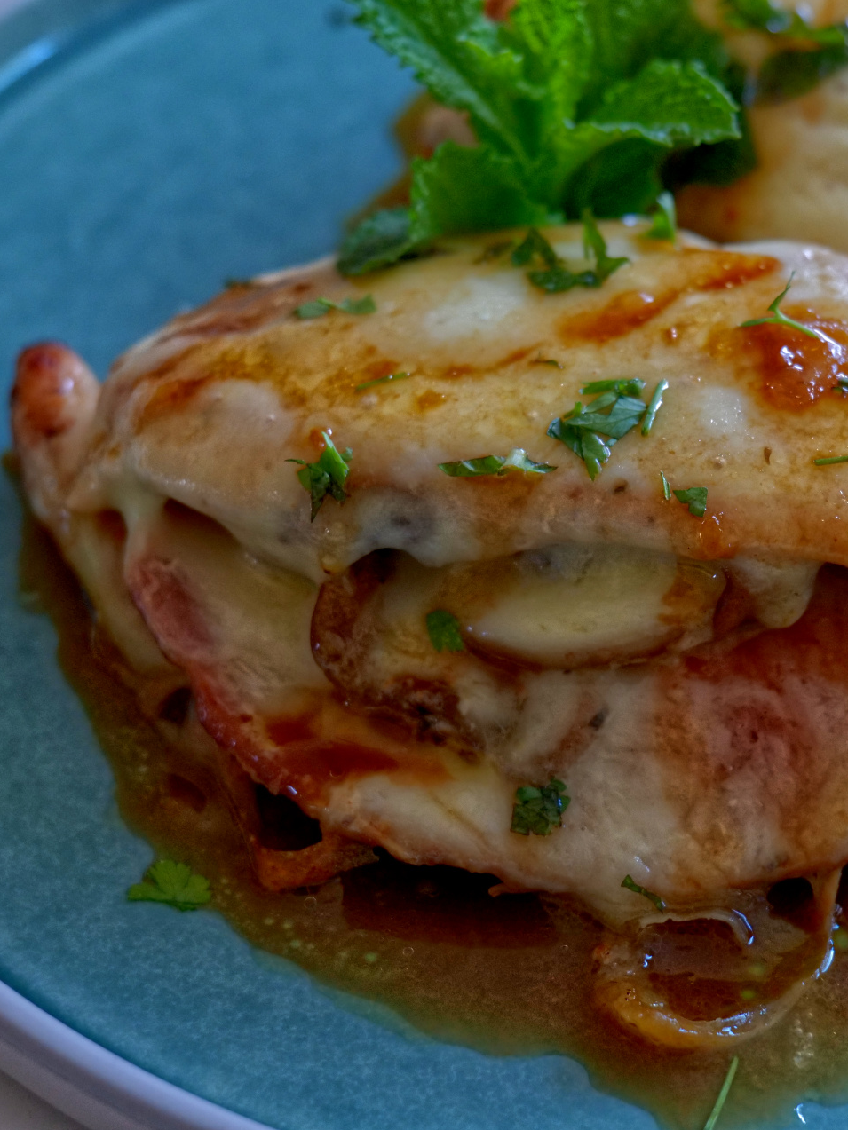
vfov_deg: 22.5
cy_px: 566
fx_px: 2841
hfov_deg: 16.9
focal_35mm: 87
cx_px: 609
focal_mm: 60
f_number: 7.1
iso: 3200
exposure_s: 1/80
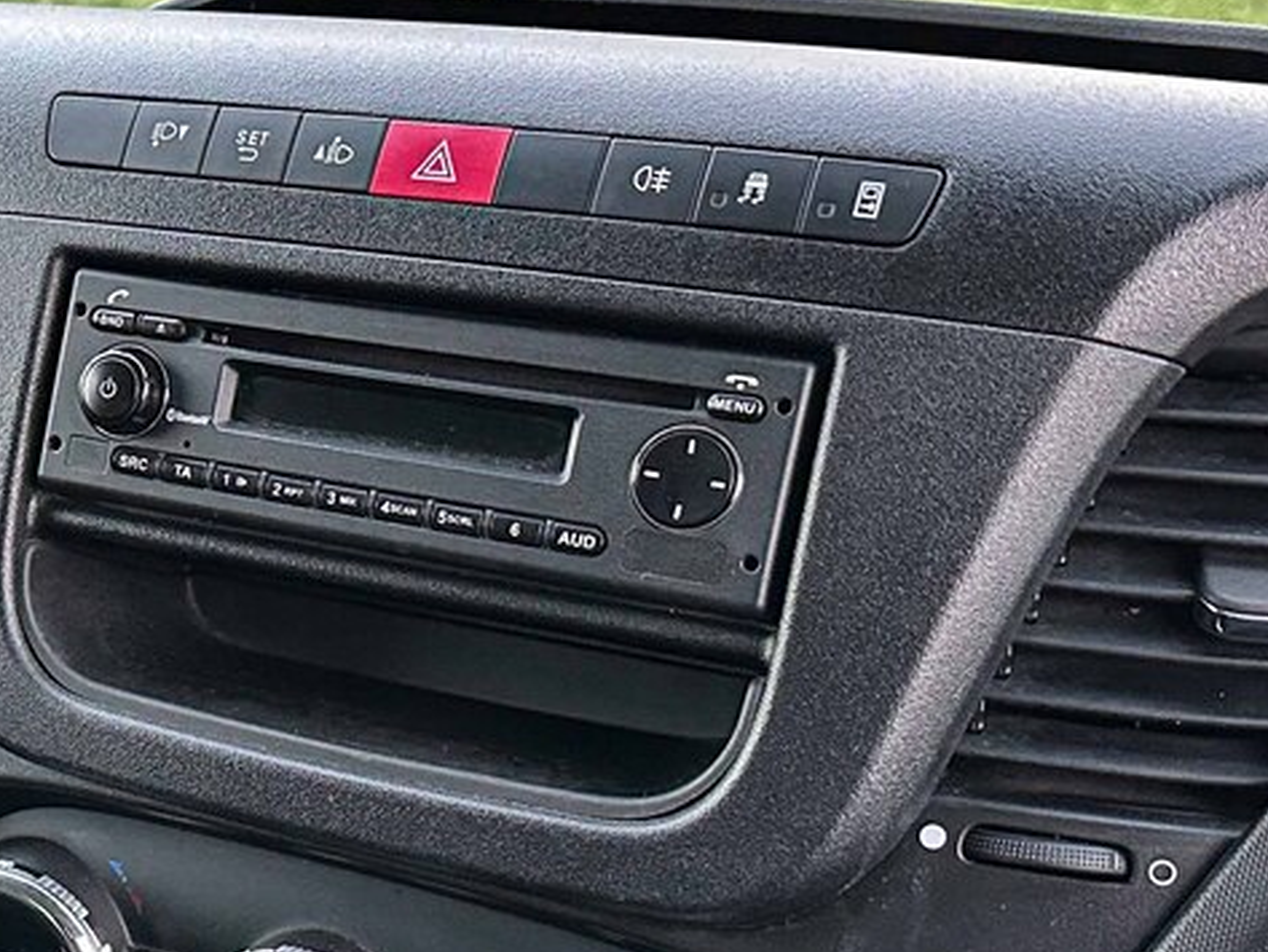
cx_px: -72
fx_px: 2601
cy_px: 638
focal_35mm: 71
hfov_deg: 25.7
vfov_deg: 20.7
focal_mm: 6.86
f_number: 1.8
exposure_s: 1/3200
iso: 80
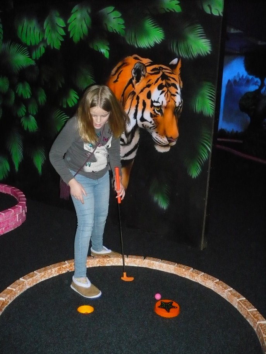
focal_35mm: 35
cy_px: 177
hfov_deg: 40.7
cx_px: 133
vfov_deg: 52.6
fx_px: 359
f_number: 2.8
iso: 640
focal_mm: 5.8
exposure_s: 1/30
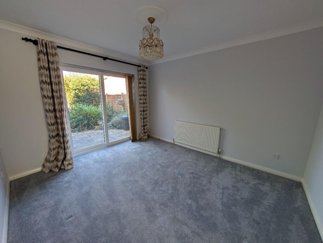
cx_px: 162
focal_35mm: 12
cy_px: 122
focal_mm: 2.02
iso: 49
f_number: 1.7
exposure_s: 1/174
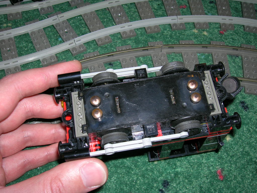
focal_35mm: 42
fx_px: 312
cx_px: 128
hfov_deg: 44.8
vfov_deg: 34.3
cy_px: 96
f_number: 3.1
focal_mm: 7
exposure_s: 1/60.1
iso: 50
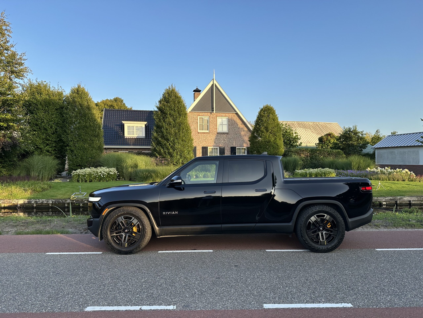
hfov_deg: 71.6
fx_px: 293
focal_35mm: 24
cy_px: 159
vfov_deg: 56.8
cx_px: 212
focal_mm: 6.86
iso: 80
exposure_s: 1/1289
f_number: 1.78
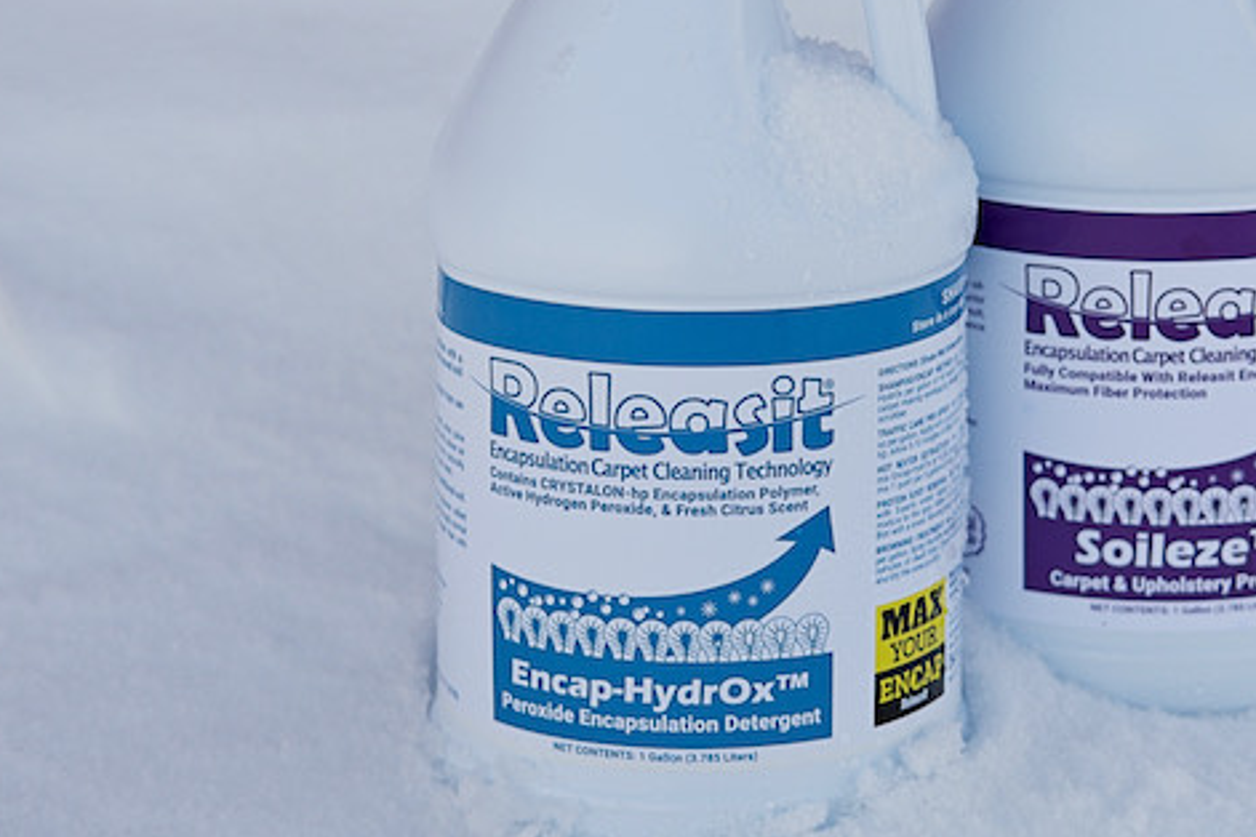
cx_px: 920
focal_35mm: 90
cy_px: 313
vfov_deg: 15.2
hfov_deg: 22.4
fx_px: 3140
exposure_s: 1/2000
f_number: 2.8
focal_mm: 35
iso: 200
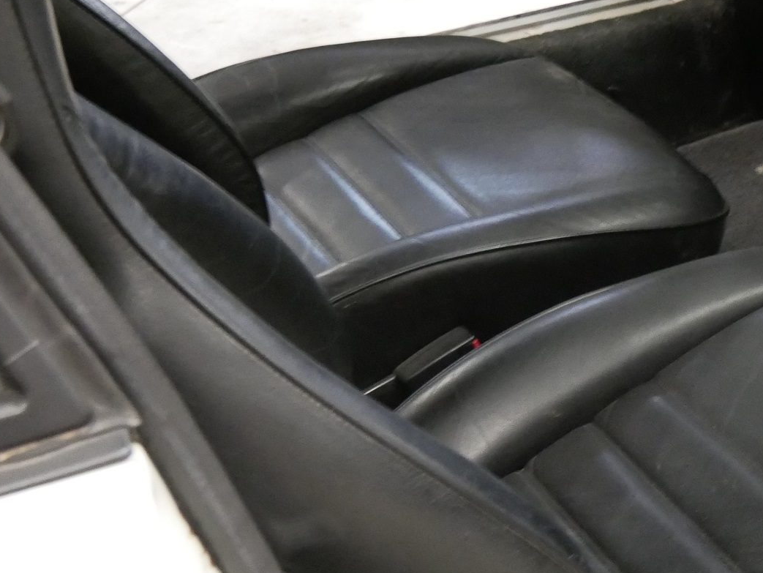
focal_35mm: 92
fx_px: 2029
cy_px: 393
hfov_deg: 20.3
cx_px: 856
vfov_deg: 16.0
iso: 3200
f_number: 4.1
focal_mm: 20
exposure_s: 1/20
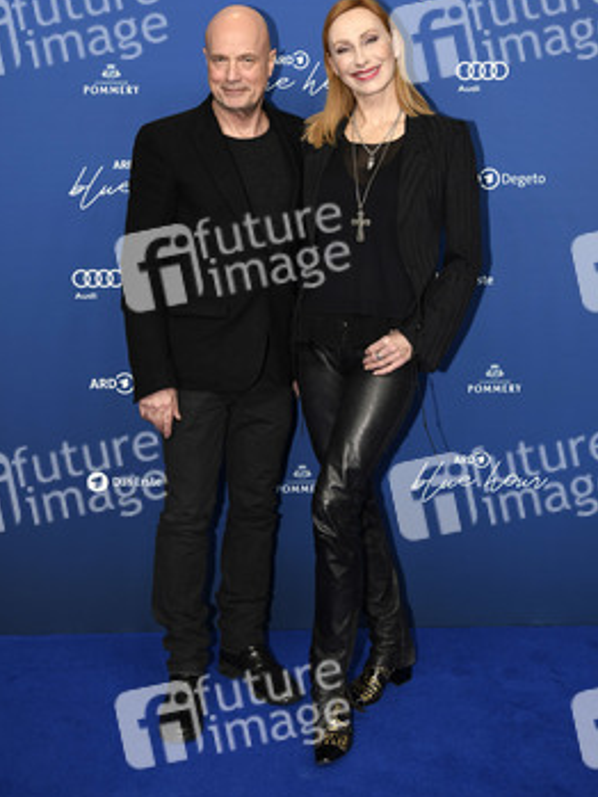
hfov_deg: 32.9
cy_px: 372
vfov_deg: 42.9
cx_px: 299
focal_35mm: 44
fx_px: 1013
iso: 640
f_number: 4
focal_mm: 40
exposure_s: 1/320
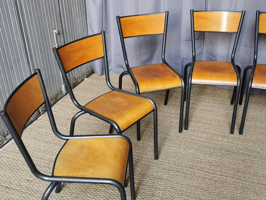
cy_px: 100
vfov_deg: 34.3
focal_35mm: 42
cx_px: 133
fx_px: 323
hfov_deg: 44.8
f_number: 1.8
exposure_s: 1/100
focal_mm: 5.58
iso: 125
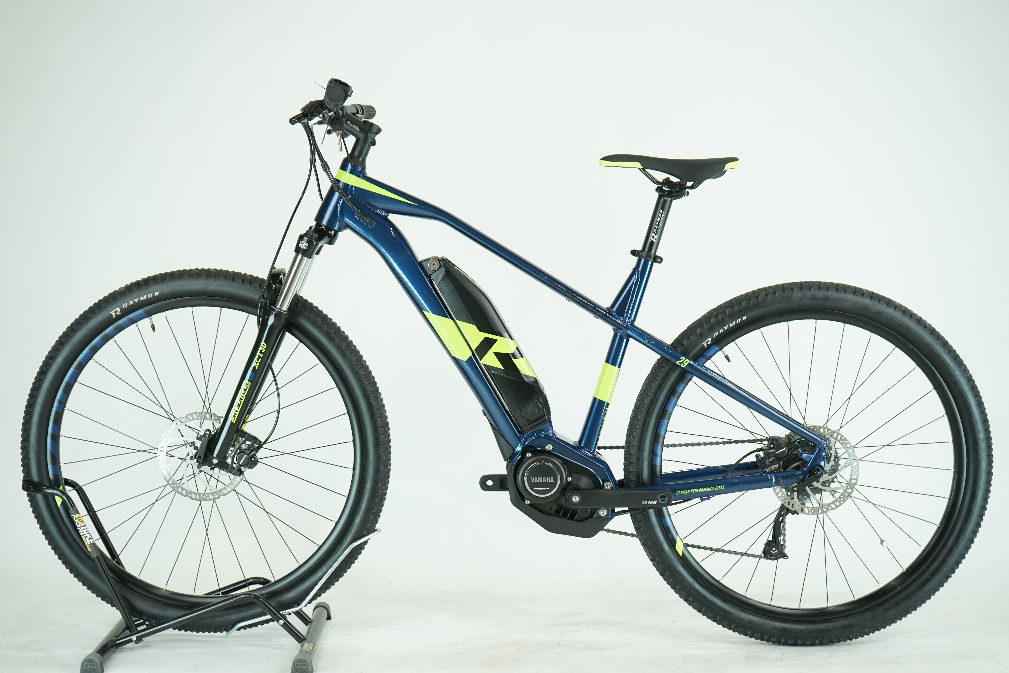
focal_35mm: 50
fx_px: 1401
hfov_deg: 39.6
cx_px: 504
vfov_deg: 27.0
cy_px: 336
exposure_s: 1/200
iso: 1600
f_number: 5.6
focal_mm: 50
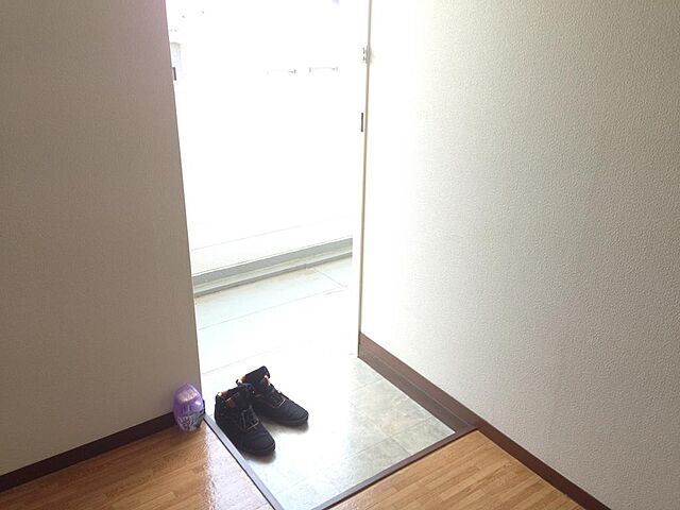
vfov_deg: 42.9
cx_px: 340
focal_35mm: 33
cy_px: 255
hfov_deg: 55.4
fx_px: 648
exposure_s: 1/60
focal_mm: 4.12
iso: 50
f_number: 2.4
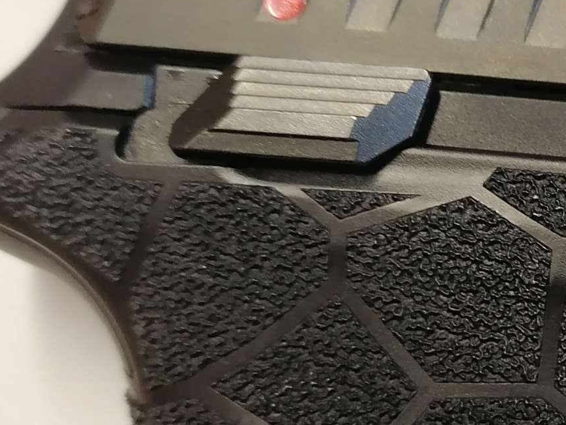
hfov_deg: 22.6
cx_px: 635
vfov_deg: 18.2
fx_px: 1325
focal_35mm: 81
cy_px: 246
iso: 320
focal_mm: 5.3
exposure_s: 1/25
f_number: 1.8
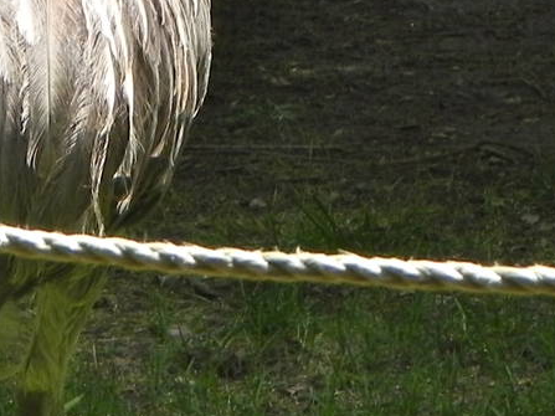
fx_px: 6027
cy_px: -114
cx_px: -143
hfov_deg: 5.2
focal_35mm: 376
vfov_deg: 3.9
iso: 160
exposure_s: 1/220
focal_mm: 18.8
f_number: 5.6
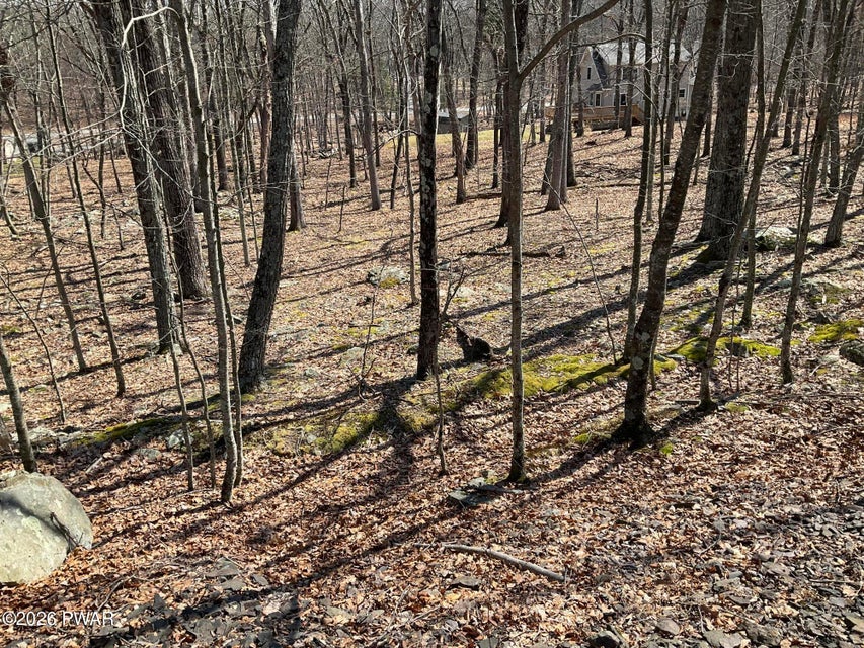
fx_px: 724
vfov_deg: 48.2
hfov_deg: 61.7
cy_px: 324
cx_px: 432
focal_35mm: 29
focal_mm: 3
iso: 25
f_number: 1.8
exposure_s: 1/781
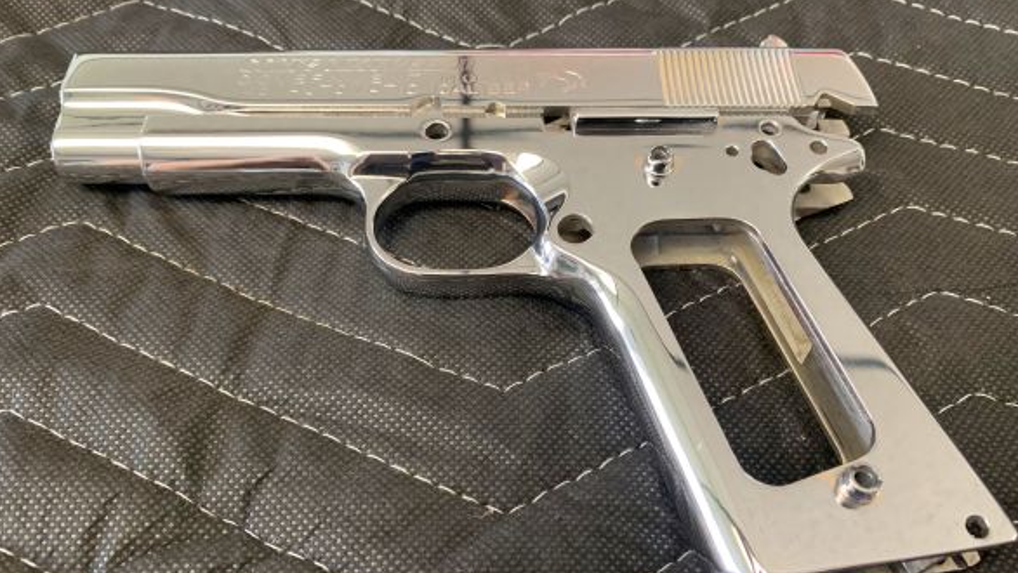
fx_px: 783
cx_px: 516
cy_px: 314
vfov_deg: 40.2
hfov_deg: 66.0
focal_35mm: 29
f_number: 1.8
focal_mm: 4.25
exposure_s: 1/49
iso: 200
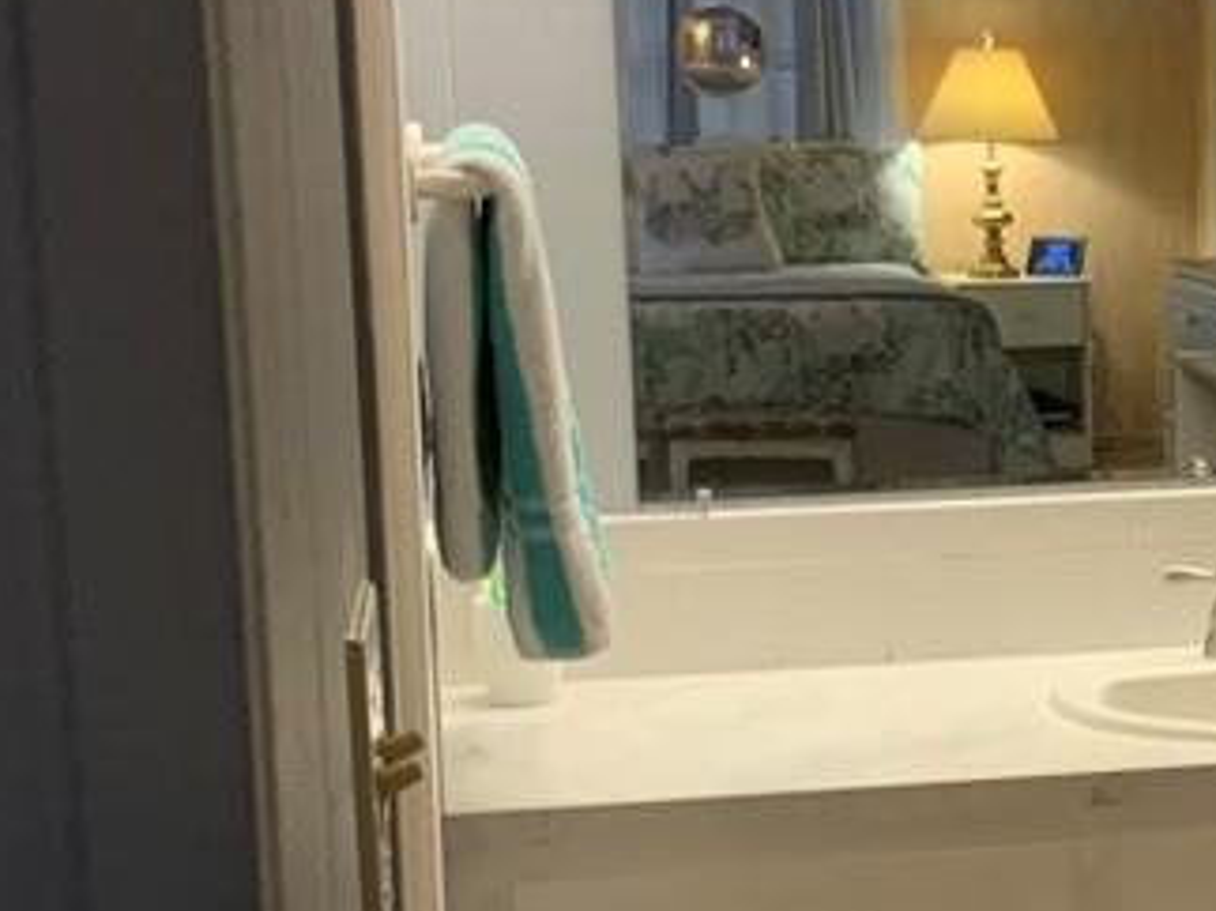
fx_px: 3231
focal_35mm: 92
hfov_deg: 20.7
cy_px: 610
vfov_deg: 16.0
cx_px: 1182
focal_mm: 3
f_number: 1.8
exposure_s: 1/60
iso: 80
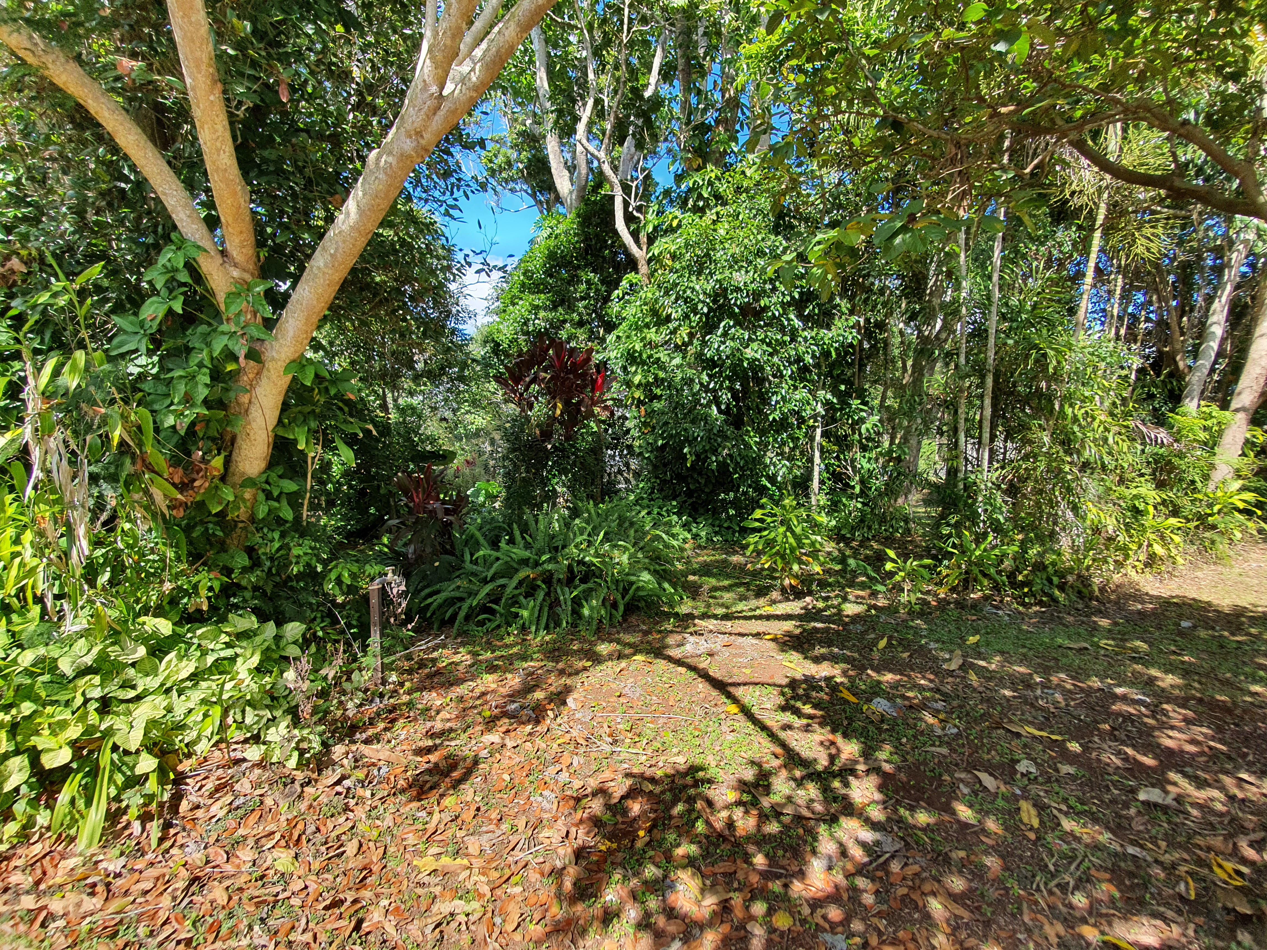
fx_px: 476
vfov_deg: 89.9
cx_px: 634
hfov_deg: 106.2
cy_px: 475
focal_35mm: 13
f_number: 2.2
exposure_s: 1/258
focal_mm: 1.8
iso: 50
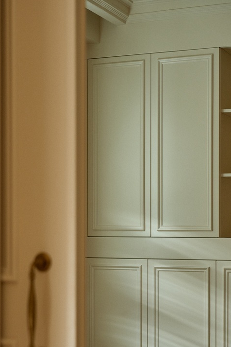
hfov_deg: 16.3
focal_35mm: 84
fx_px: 808
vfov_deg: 24.1
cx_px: 95
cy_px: 221
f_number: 2.8
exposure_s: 1/1250
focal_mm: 50
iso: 640
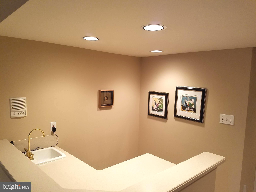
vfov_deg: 53.1
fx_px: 192
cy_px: 96
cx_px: 128
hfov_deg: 67.3
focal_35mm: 26
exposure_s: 1/40
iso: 160
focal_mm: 4.2
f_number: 1.7
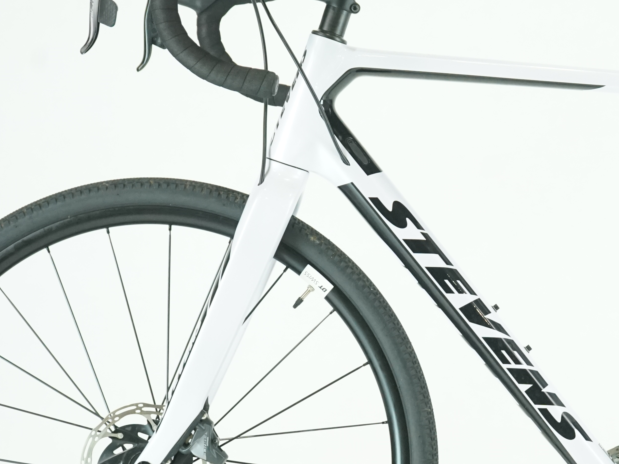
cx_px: 557
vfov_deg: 10.6
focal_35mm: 140
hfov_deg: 14.0
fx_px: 2503
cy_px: 290
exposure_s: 1/200
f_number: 5.6
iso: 2500
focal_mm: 61
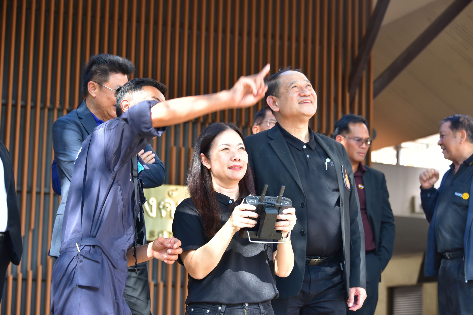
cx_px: 237
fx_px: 1222
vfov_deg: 14.7
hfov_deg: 21.9
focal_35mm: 93
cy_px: 158
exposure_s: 1/160
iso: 400
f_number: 5.6
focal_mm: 92
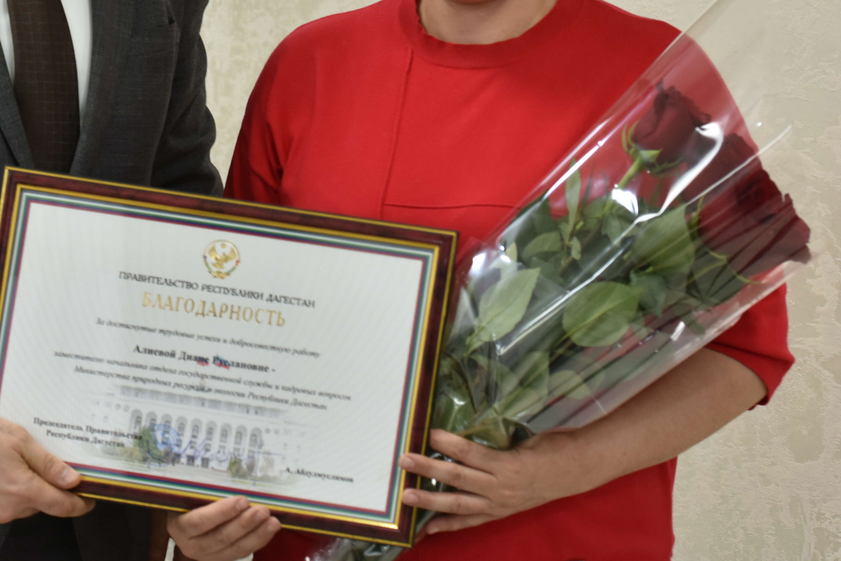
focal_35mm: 151
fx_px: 3528
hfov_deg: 13.6
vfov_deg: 9.0
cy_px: 6
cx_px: 257
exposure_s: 1/80
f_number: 4.5
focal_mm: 70
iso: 640
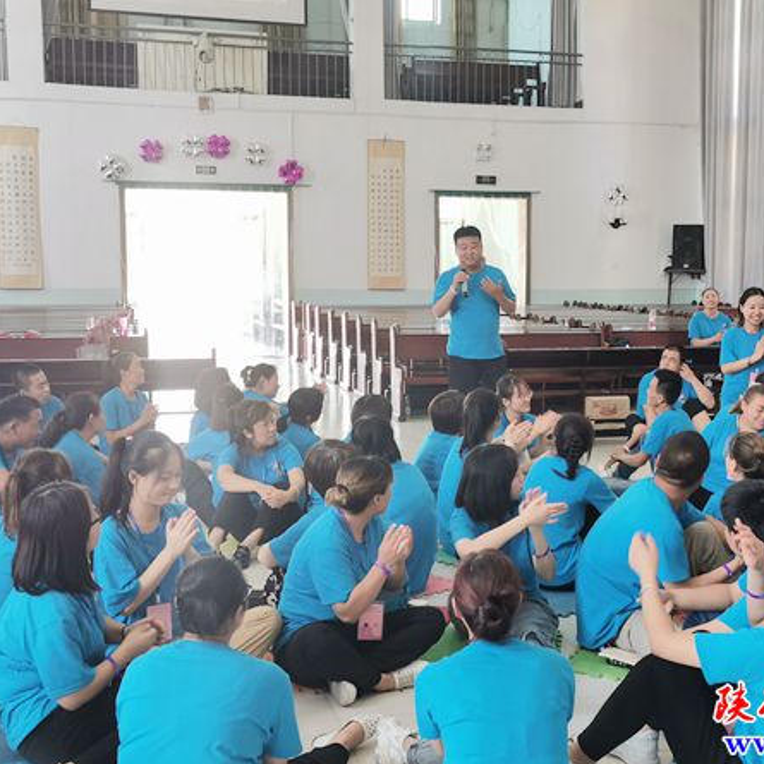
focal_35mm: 50
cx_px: 484
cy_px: 385
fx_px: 1249
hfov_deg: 33.8
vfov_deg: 34.0
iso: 125
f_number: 1.6
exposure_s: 1/50
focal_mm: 5.56
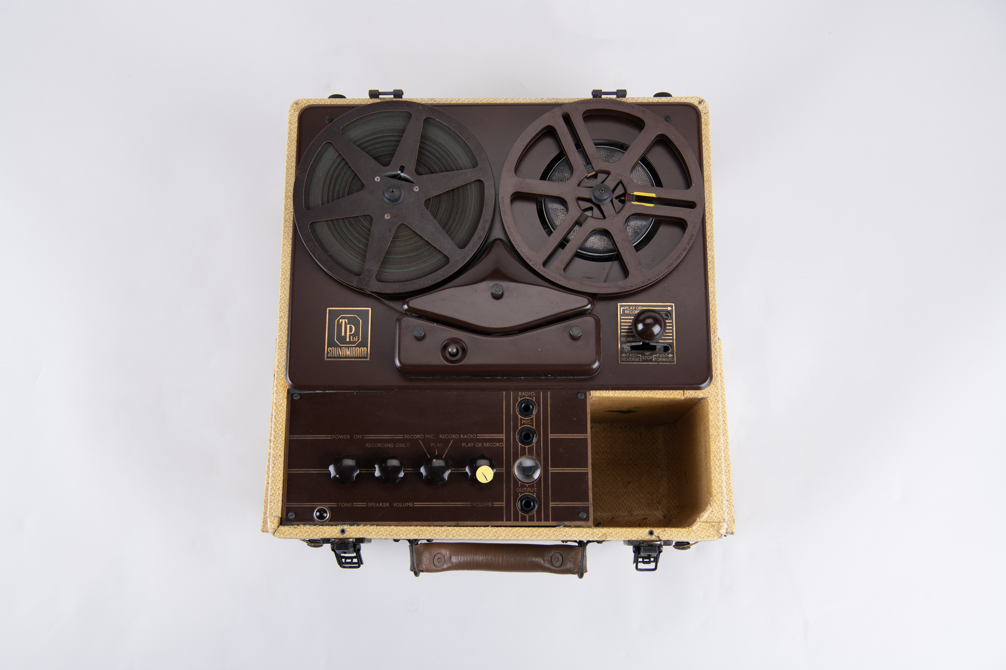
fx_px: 978
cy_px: 335
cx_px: 503
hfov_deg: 54.4
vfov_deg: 37.9
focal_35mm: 35
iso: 100
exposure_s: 1/125
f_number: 8
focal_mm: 35
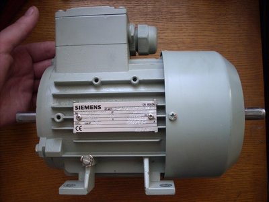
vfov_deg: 38.7
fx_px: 288
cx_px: 134
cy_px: 101
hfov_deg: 50.1
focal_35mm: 37
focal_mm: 6.2
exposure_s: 1/30
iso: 135
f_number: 2.8
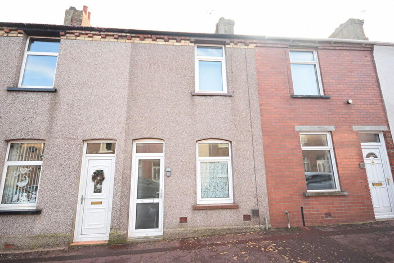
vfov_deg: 69.7
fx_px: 189
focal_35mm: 17
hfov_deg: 92.4
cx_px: 197
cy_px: 132
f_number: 5.6
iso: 400
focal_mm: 11.5
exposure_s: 1/125
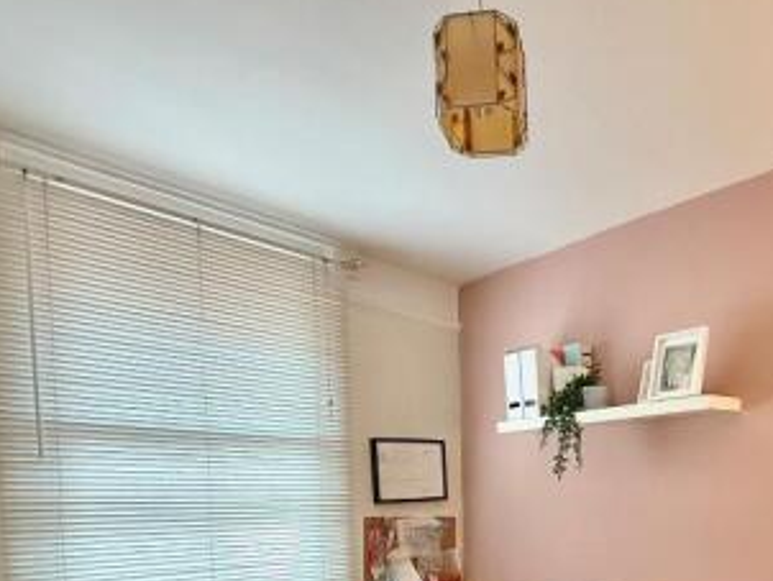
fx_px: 603
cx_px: 595
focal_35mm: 27
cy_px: 523
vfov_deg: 46.4
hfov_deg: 61.0
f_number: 2.2
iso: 400
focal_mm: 2.22
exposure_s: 1/64
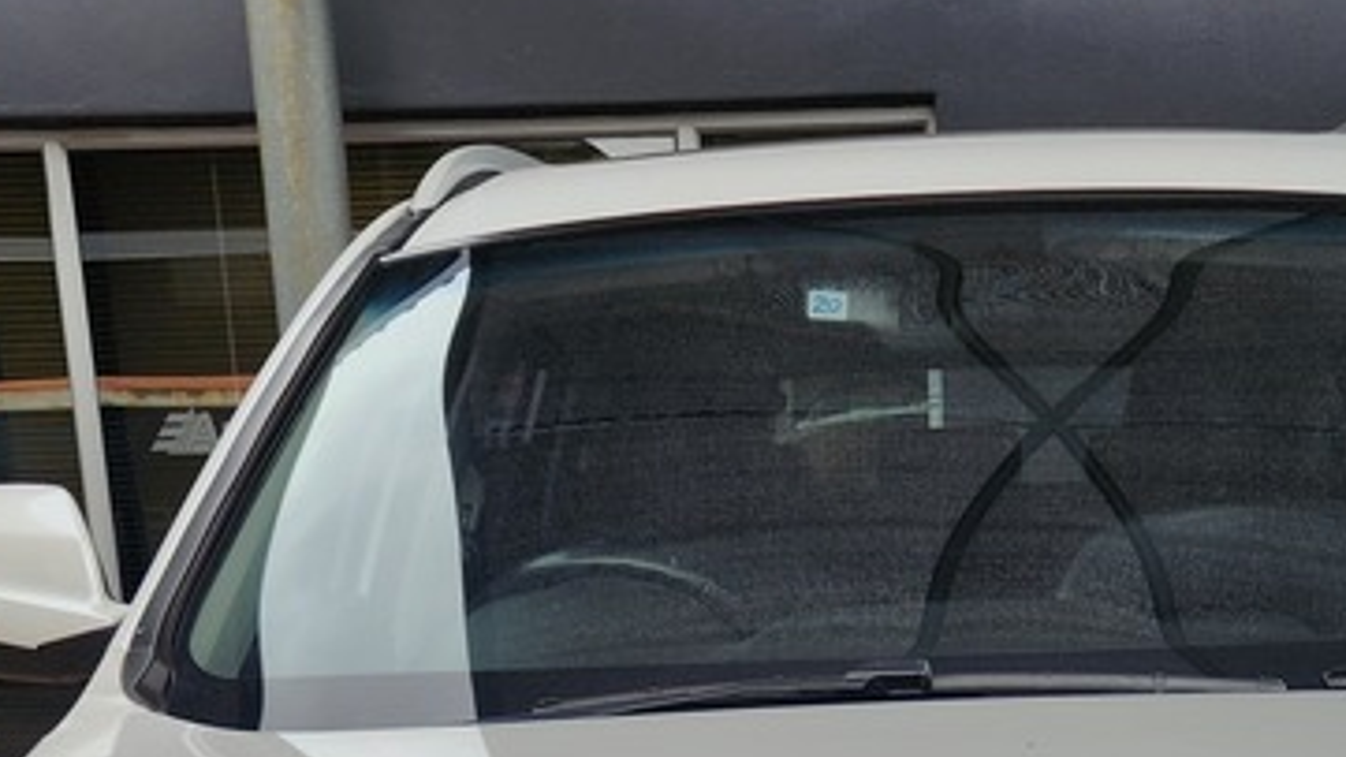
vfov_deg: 14.7
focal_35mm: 71
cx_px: 902
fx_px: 2534
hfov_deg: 29.5
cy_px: 1387
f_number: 1.8
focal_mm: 5.4
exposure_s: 1/396
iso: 20
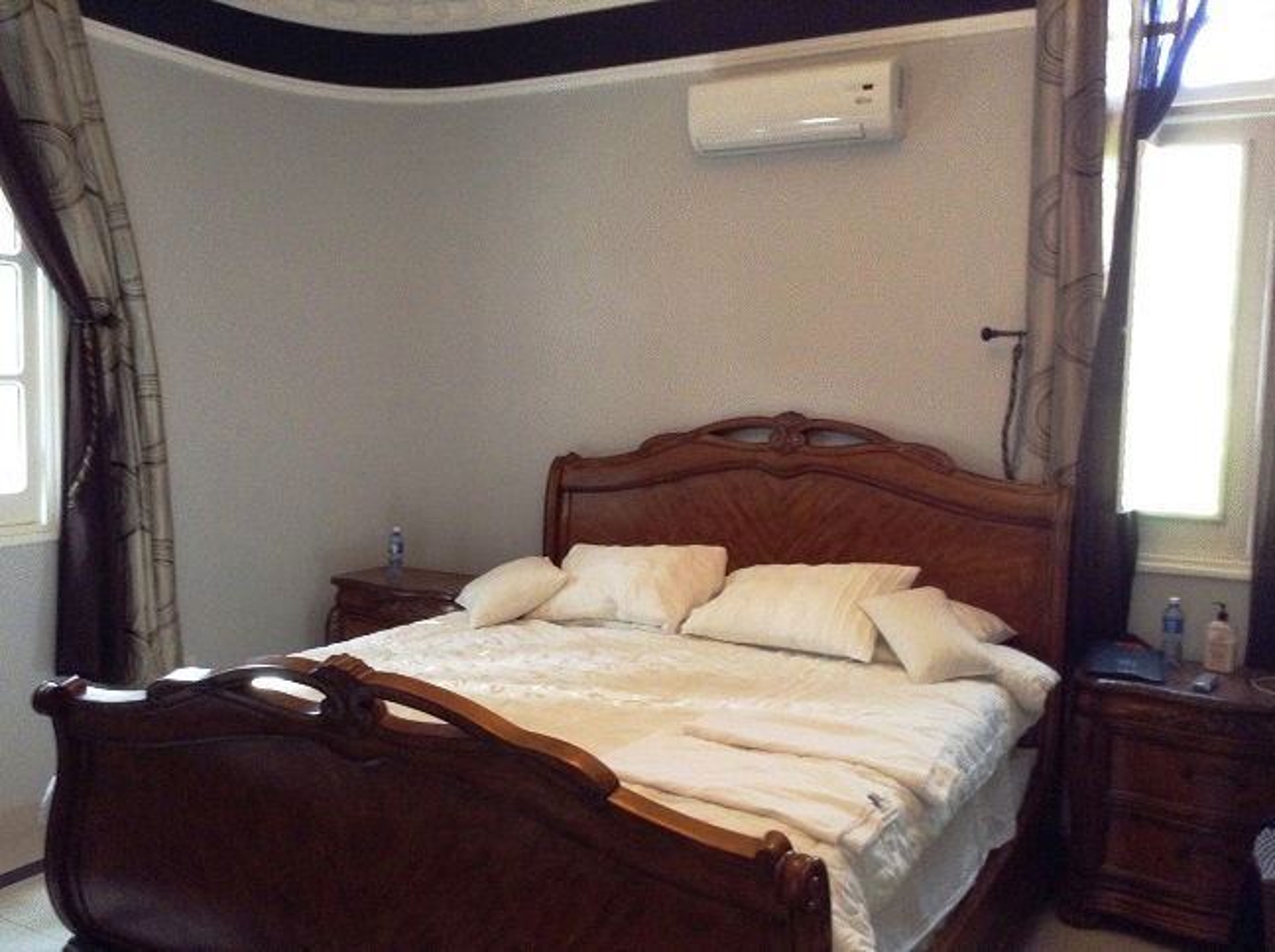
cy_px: 476
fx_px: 1214
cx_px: 638
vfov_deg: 42.8
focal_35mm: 33
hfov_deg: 55.4
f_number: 2.4
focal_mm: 3.3
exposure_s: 1/24
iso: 200
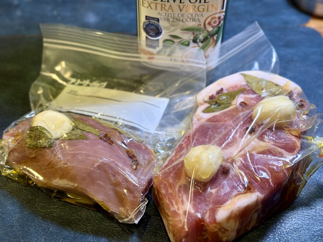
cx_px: 162
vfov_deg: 28.0
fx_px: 485
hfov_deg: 36.8
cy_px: 121
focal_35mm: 52
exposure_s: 1/54
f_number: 1.6
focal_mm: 5.96
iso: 40
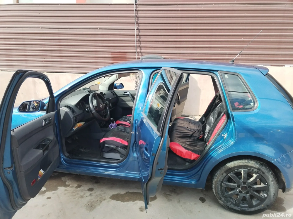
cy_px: 110
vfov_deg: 53.1
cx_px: 146
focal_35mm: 26
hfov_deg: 67.3
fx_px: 220
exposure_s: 1/439
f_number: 1.8
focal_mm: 4.75
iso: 100
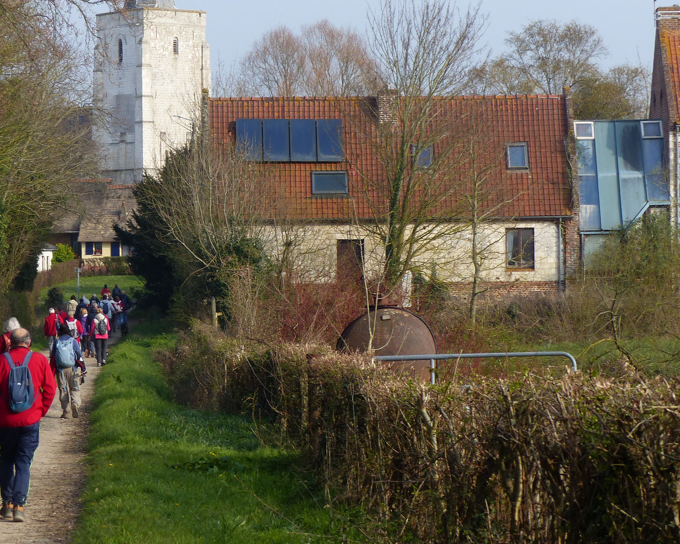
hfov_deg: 12.0
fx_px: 3240
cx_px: 223
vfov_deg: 9.6
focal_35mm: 161
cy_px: 182
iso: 100
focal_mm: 20.1
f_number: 4
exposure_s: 1/500
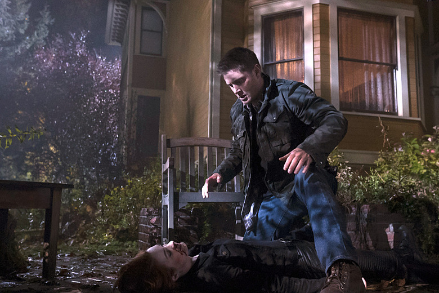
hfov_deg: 53.1
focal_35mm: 36
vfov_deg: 36.9
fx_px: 439
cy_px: 146
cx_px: 220
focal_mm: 24
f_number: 3.5
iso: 5000
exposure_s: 1/200
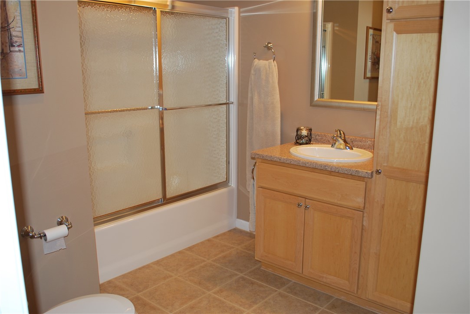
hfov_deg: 57.2
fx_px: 431
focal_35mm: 33
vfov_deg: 40.0
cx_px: 235
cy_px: 157
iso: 200
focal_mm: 22
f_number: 4
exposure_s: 1/60
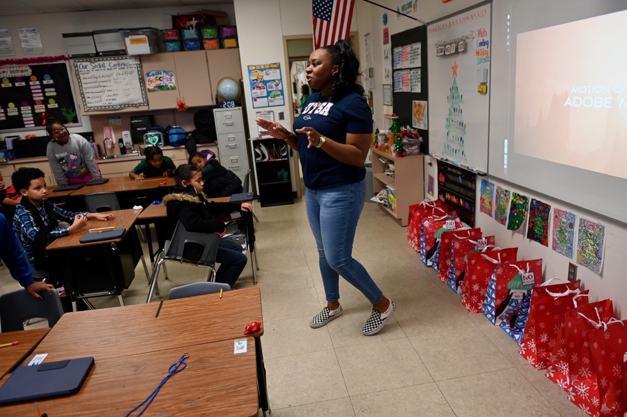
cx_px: 336
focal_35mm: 26
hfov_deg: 69.3
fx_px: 453
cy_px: 217
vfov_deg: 49.5
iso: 2000
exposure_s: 1/400
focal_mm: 24
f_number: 2.8
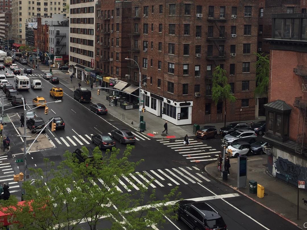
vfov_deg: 32.2
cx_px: 118
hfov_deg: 42.7
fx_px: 390
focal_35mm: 44
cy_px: 56
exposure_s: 1/807
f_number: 2.2
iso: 32
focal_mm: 4.15
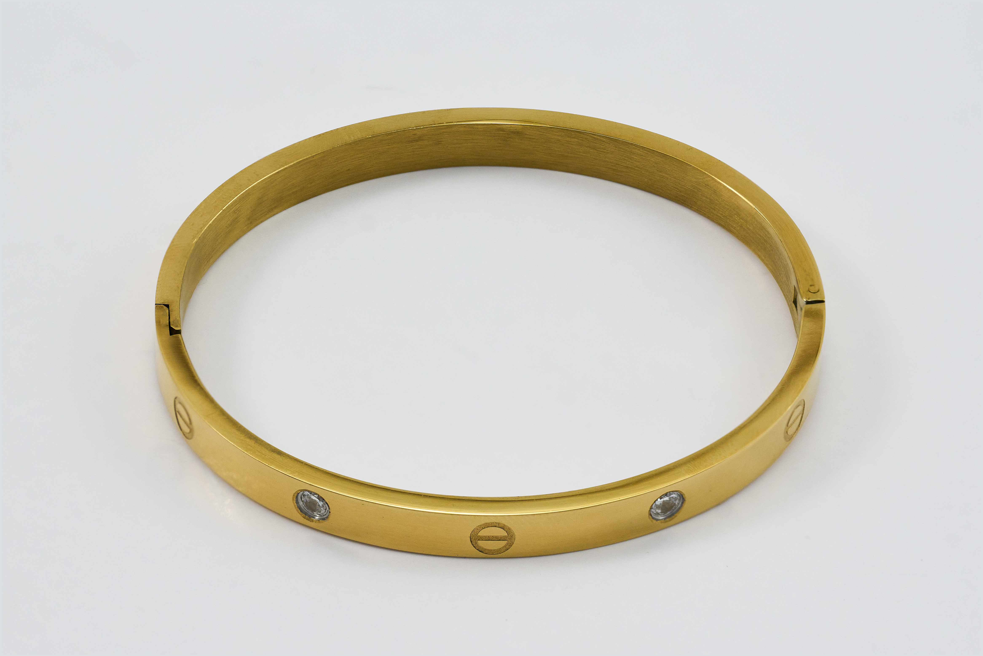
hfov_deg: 13.1
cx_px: 492
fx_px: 4287
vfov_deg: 8.7
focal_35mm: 157
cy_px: 328
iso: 200
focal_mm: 105
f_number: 5.6
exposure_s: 1/160
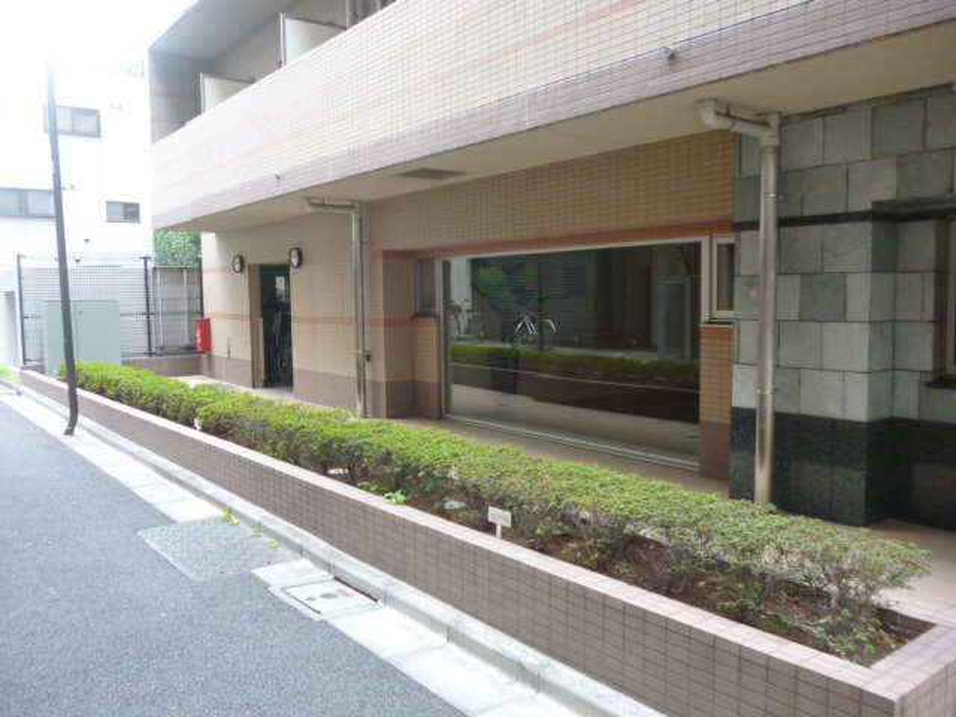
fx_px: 773
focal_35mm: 28
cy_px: 358
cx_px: 478
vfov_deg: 49.7
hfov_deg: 63.4
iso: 250
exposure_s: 1/60
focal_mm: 5
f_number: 3.1
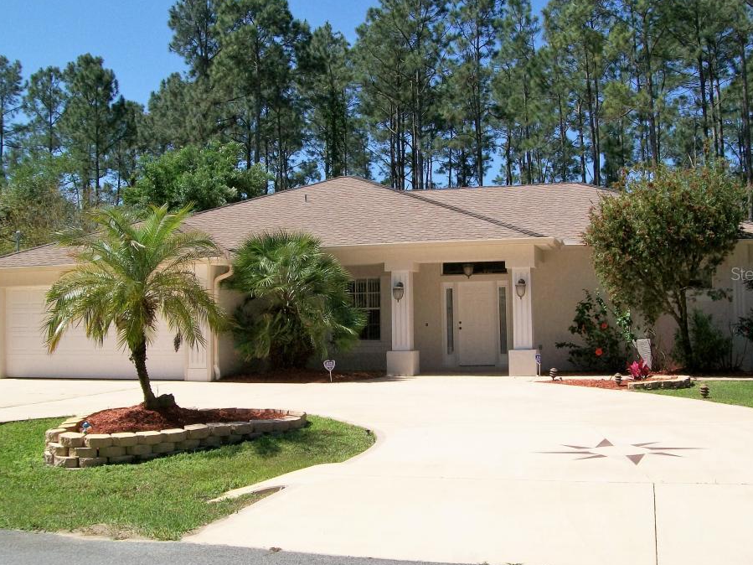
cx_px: 381
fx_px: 892
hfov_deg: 45.8
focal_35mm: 41
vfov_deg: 35.1
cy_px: 273
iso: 64
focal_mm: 6
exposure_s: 1/400
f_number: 4.8
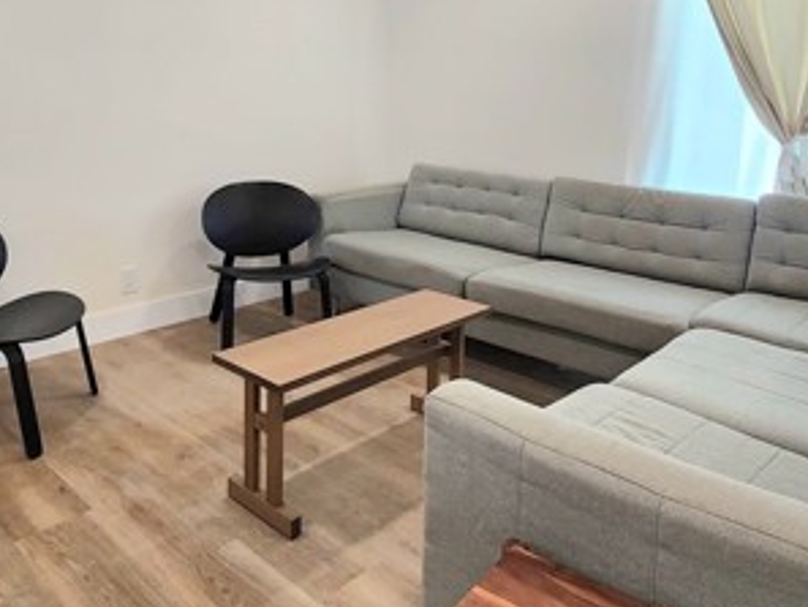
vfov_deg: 47.2
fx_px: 654
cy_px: 125
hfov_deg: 62.7
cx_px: 316
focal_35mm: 28
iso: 64
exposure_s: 1/60.2
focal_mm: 2.2
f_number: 2.2
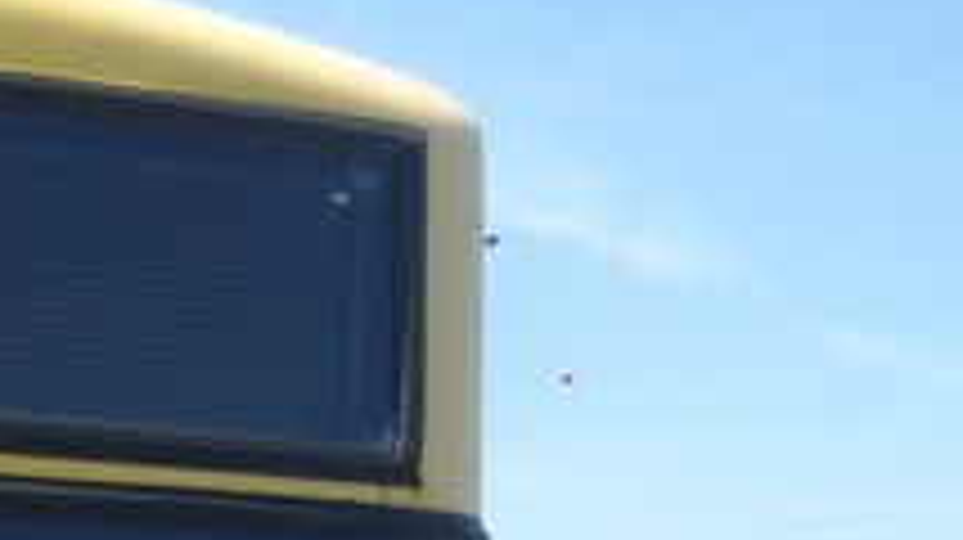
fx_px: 3980
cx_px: -752
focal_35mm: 156
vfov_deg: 7.3
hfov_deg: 12.6
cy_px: 1240
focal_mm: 6.07
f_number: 3.5
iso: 100
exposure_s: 1/500
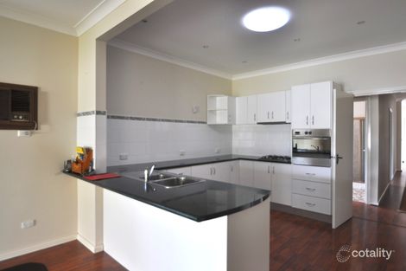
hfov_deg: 85.4
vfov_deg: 63.2
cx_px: 203
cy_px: 136
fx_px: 220
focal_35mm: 20
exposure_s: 1/25
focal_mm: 13
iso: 200
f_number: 3.8
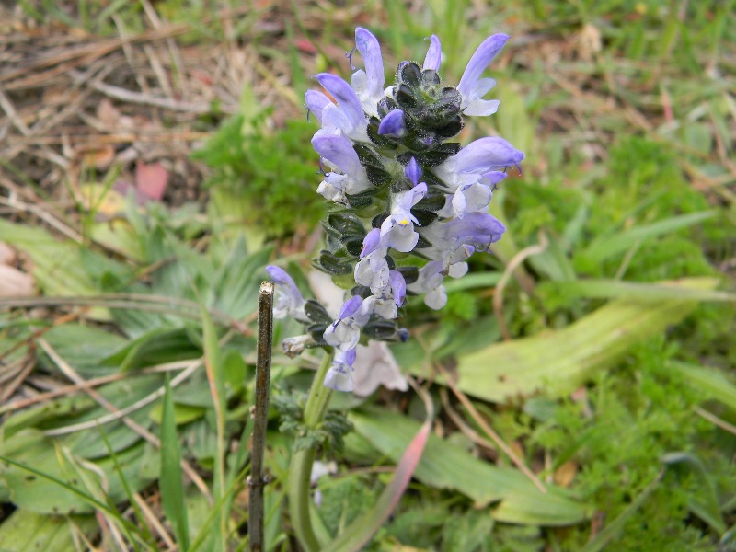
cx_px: 368
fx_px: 765
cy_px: 276
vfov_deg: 39.7
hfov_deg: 51.4
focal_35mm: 36
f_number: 3.7
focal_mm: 6.4
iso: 80
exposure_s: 1/165
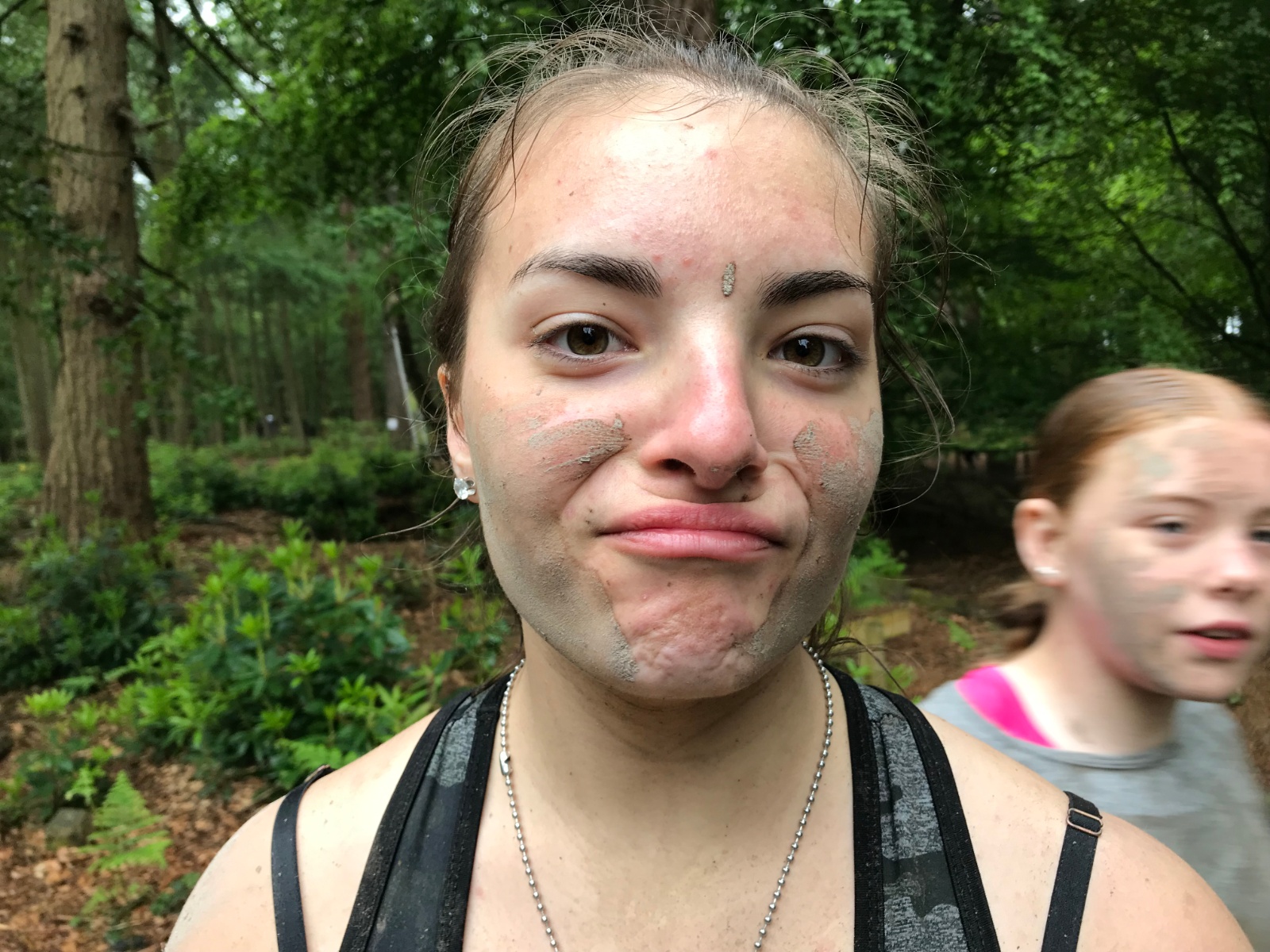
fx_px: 1027
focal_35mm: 28
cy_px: 476
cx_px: 635
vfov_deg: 49.7
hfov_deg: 63.4
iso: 20
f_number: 1.8
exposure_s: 1/50
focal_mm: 3.99
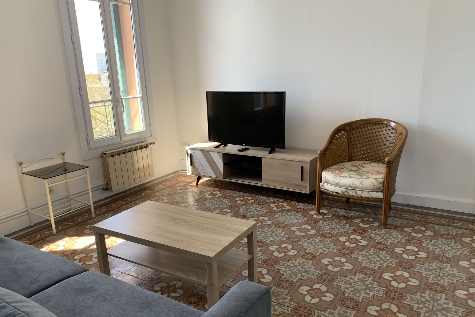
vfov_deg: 46.3
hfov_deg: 65.5
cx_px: 232
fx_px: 369
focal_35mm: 28
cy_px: 180
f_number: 1.8
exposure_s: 1/121
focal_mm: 4.25
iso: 50
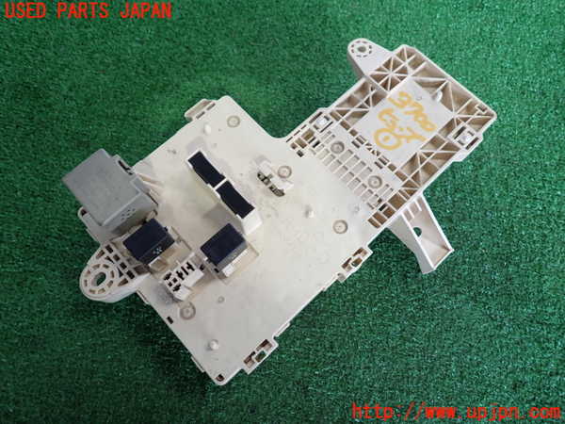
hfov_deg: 69.4
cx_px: 282
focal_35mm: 25
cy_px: 212
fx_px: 408
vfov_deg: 54.9
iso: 200
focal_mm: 4.5
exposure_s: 1/60
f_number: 2
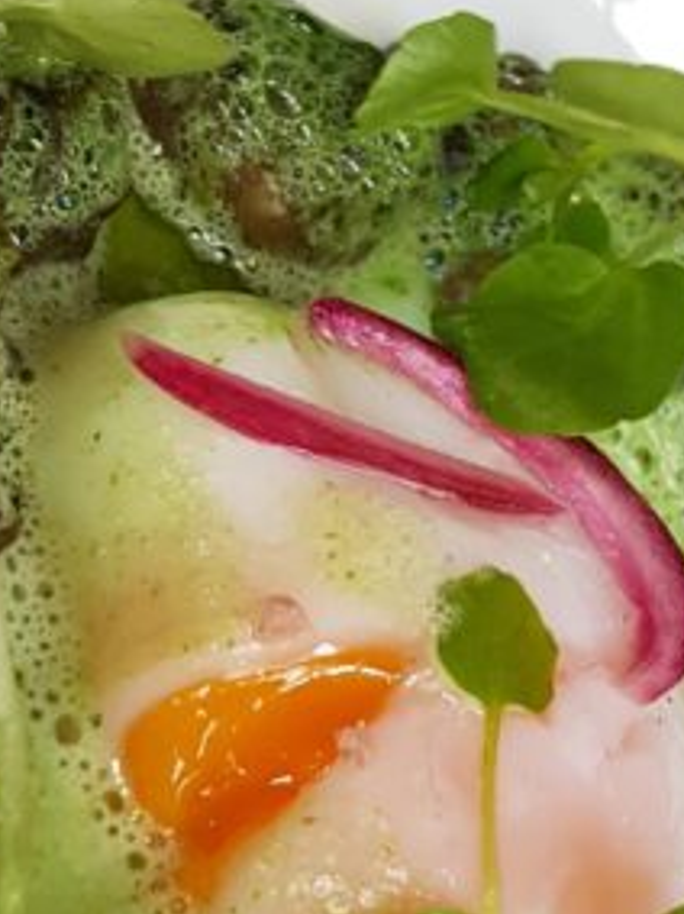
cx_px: 416
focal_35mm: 94
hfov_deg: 15.7
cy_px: 559
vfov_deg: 20.8
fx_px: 2478
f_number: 1.7
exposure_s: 1/100
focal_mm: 4.2
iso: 80
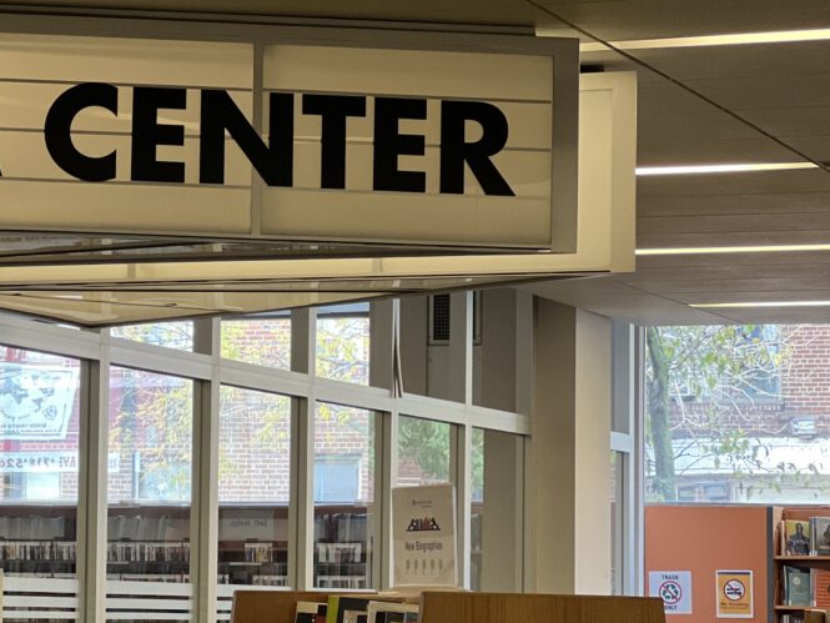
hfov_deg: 14.1
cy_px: 370
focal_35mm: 139
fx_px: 3333
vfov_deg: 10.7
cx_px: 151
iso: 160
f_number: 2.8
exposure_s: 1/60
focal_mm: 9
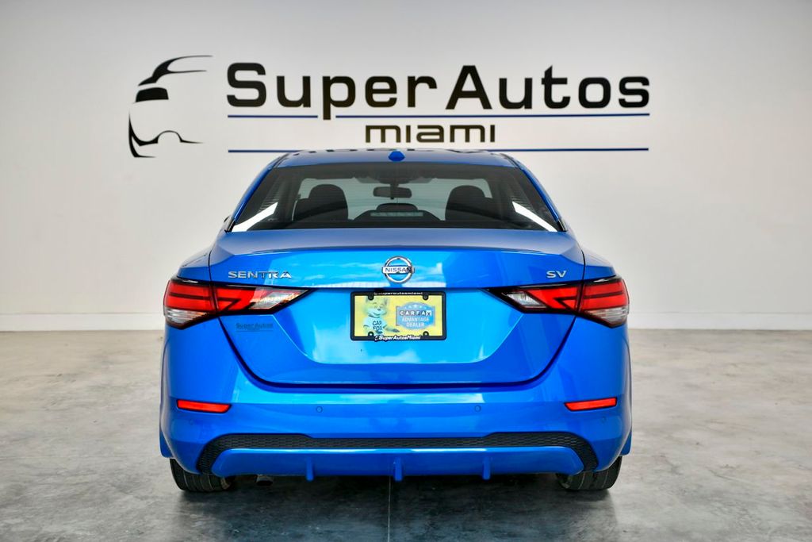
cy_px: 271
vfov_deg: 31.9
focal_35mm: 42
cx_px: 406
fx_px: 947
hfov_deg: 46.4
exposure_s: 1/320
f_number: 4.5
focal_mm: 42
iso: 640
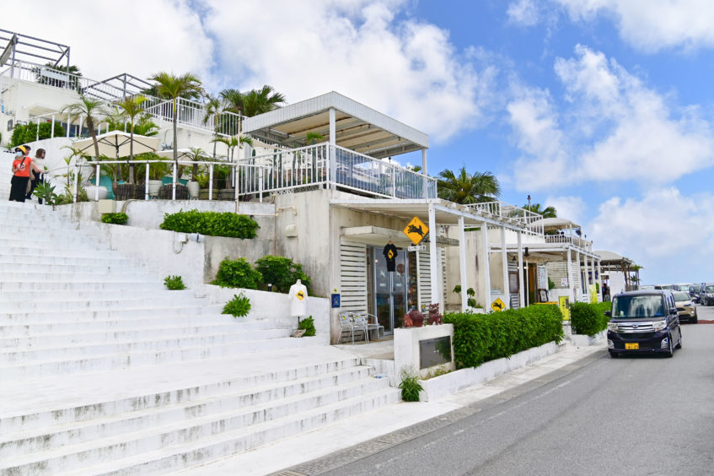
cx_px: 350
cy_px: 216
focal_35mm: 29
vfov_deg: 44.9
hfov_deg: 63.7
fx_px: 575
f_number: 4
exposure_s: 1/1600
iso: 100
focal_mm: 24
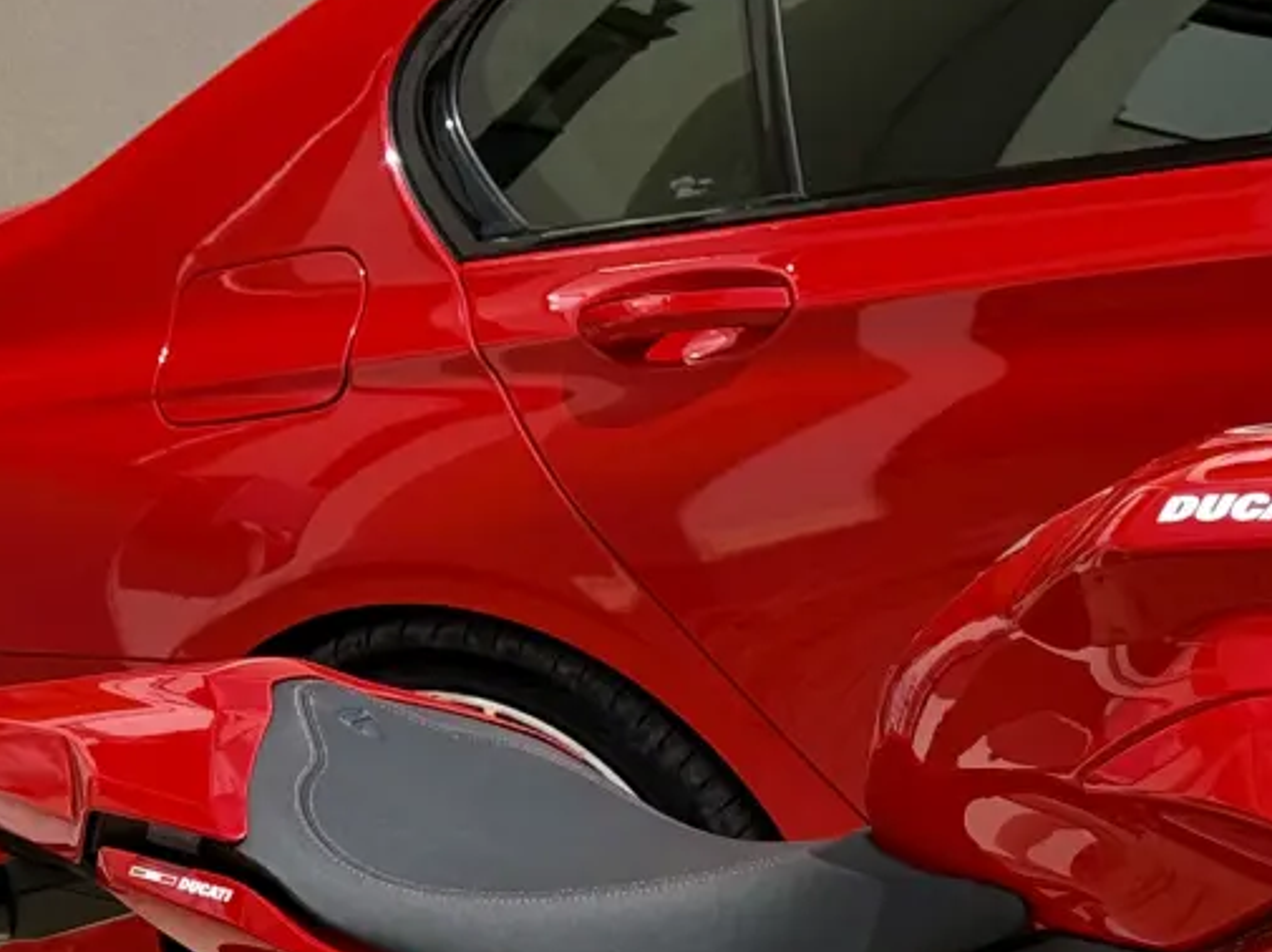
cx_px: 1405
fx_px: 5031
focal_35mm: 137
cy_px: 1219
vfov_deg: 10.6
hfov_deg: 14.1
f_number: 1.78
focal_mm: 6.76
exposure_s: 1/3378
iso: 100
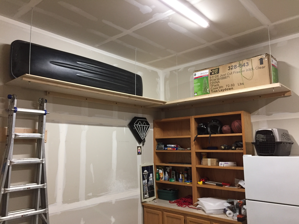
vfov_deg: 48.2
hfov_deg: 61.7
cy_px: 112
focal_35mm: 29
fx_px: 250
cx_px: 150
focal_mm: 4.15
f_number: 2.2
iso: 200
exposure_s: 1/30
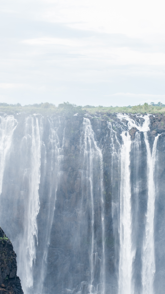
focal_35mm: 113
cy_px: 184
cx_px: 87
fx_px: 879
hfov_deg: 10.7
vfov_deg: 18.9
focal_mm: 50
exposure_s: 1/250
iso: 200
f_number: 5
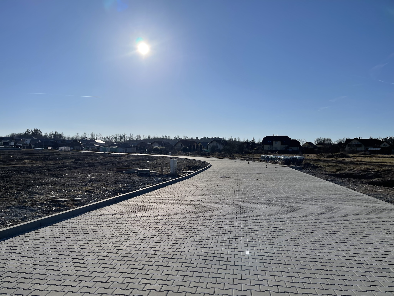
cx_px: 197
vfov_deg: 53.1
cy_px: 148
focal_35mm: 26
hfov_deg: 67.3
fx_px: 296
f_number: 1.6
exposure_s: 1/12048
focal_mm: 5.1
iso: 32
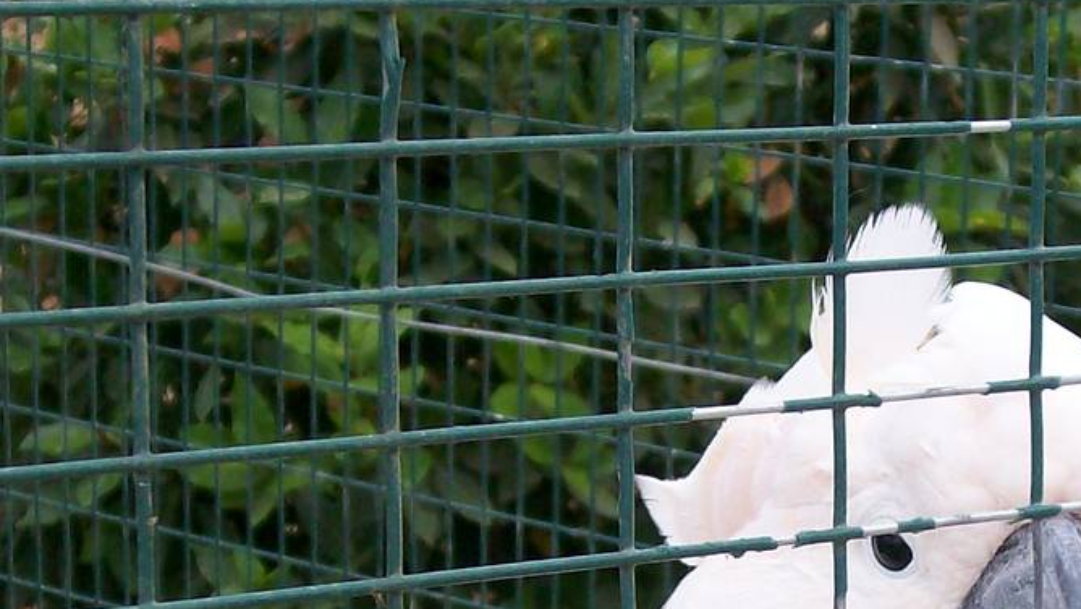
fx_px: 4186
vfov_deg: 8.2
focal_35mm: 146
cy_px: 677
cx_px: 803
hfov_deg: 14.7
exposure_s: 1/465
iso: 80
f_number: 3.4
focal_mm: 9.4
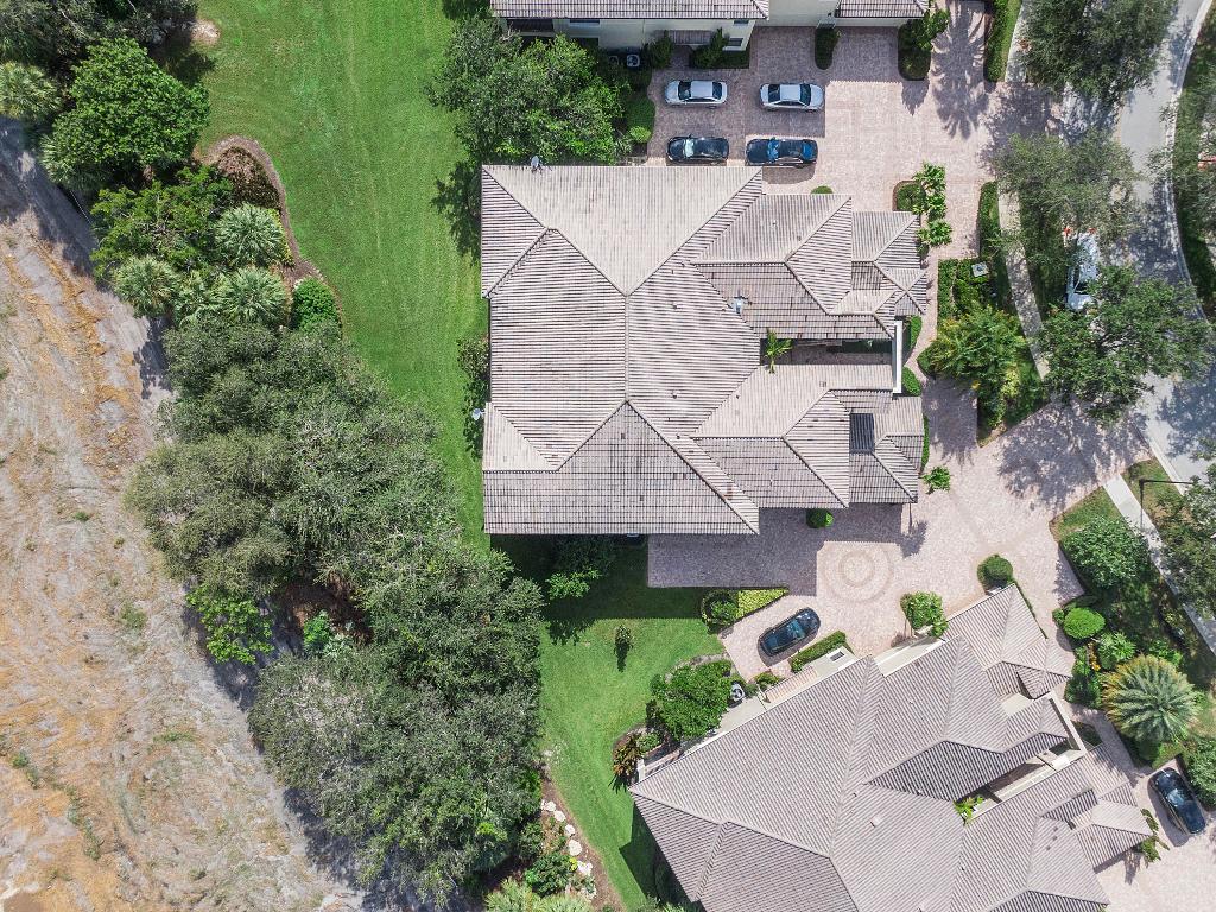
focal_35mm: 24
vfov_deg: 56.8
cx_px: 608
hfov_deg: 71.6
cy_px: 456
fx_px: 843
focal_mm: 4.39
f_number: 2.8
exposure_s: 1/800
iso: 100
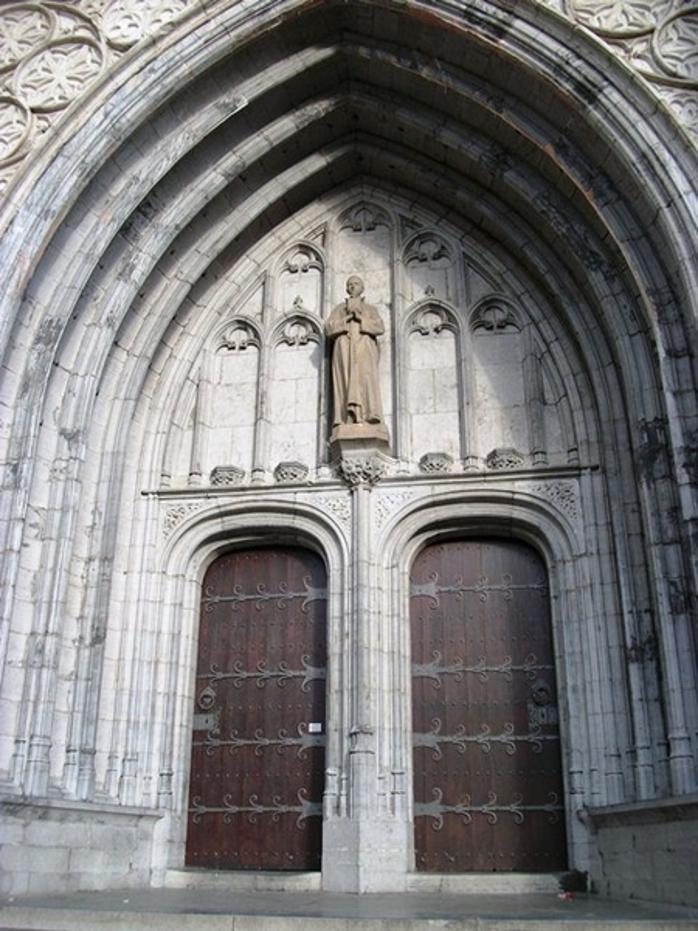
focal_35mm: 32
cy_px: 466
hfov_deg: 44.2
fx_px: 860
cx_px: 349
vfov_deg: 56.8
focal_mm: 5.7
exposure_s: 1/500
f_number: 2.9
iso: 80
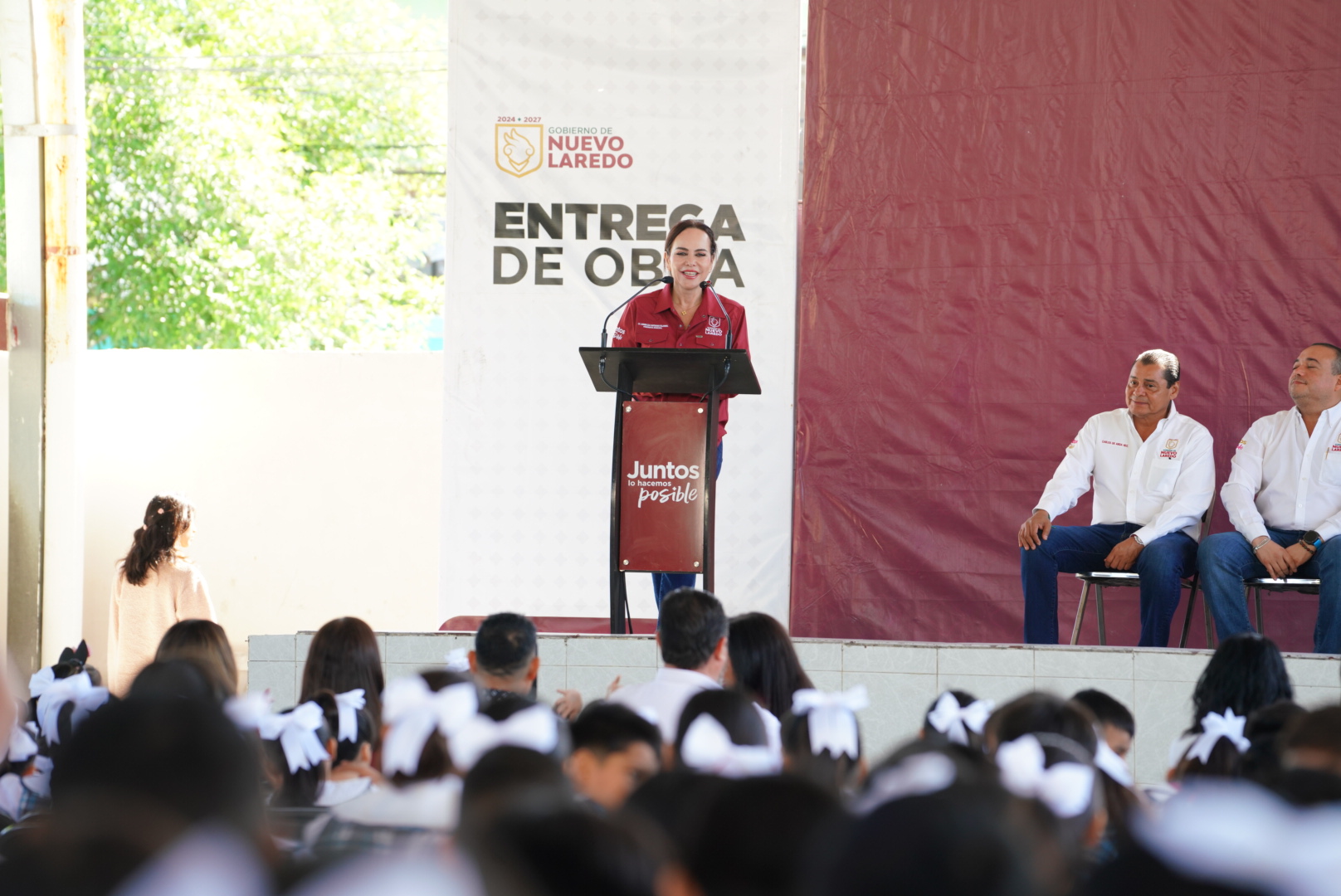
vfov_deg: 7.6
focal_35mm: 180
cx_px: 670
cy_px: 448
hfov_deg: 11.4
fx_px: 6713
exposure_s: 1/200
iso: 500
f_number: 4.5
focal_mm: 180.1
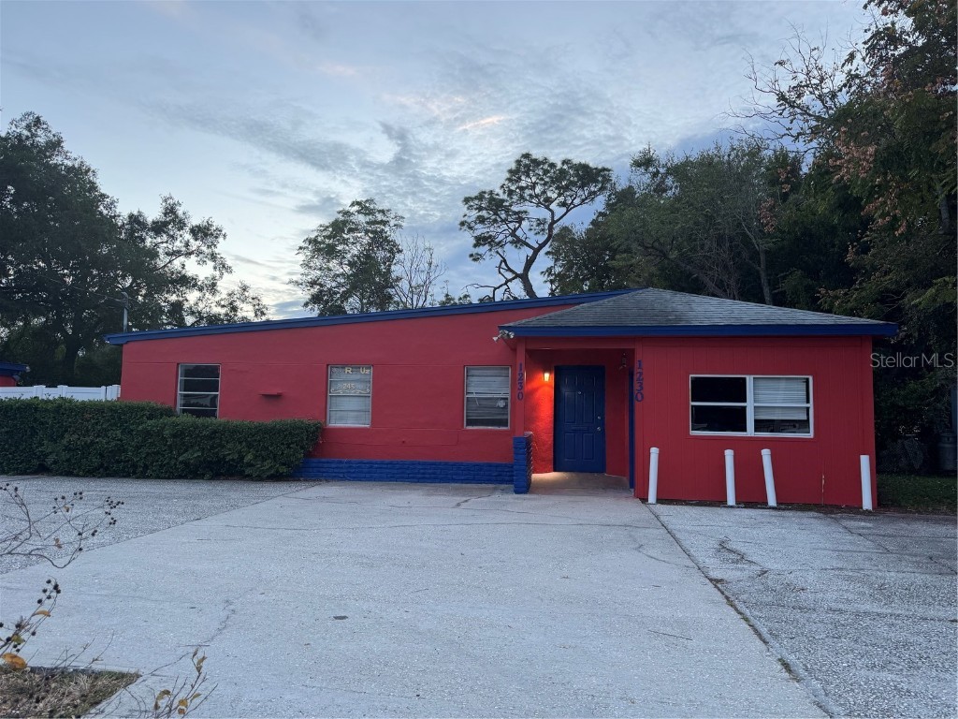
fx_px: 664
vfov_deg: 56.8
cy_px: 360
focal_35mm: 24
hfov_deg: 71.6
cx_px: 479
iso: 80
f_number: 1.78
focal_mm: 6.86
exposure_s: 1/120
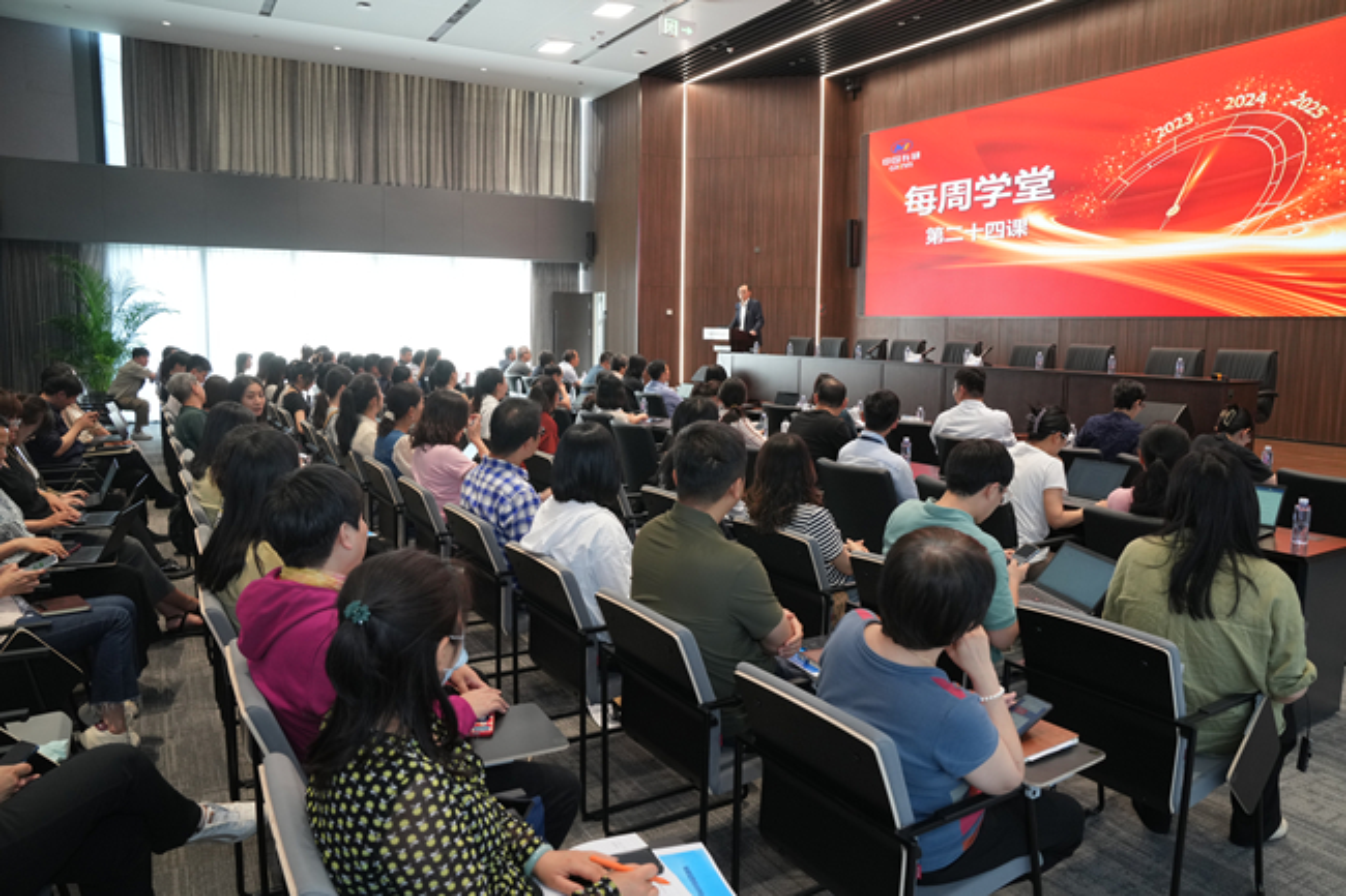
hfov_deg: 73.8
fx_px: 897
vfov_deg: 53.1
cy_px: 448
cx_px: 673
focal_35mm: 24
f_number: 6.3
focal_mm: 24
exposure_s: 1/60
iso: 1600
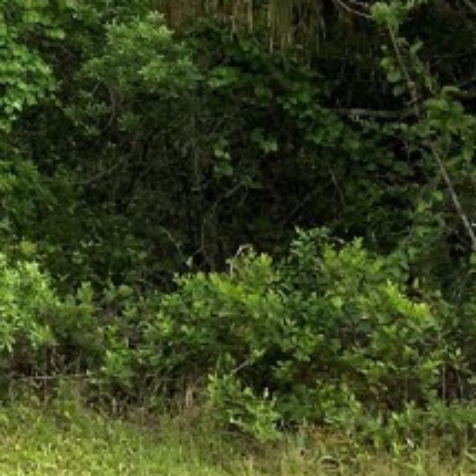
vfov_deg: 13.5
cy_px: -244
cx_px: -611
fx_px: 1898
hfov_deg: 12.0
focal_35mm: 122
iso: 16
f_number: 1.8
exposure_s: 1/1490
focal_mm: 3
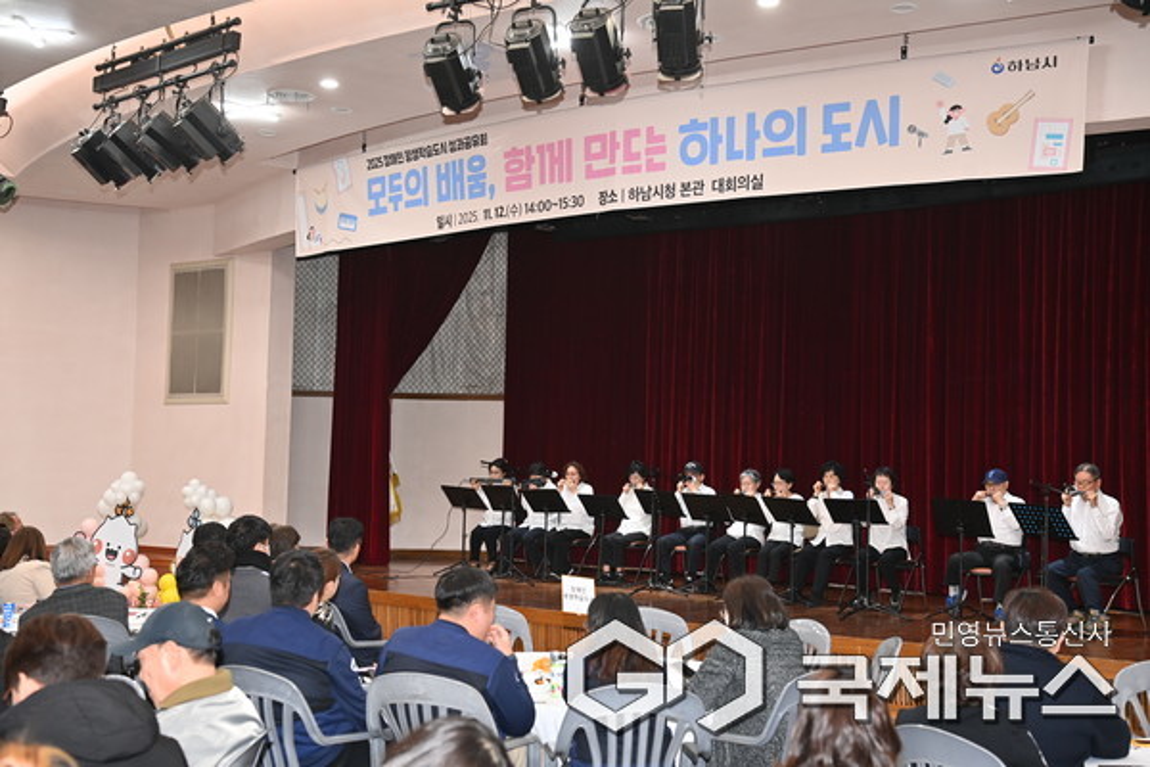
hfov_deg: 41.1
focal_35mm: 48
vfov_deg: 28.1
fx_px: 1533
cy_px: 384
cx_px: 575
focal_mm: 48
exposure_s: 1/80
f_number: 4.5
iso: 800
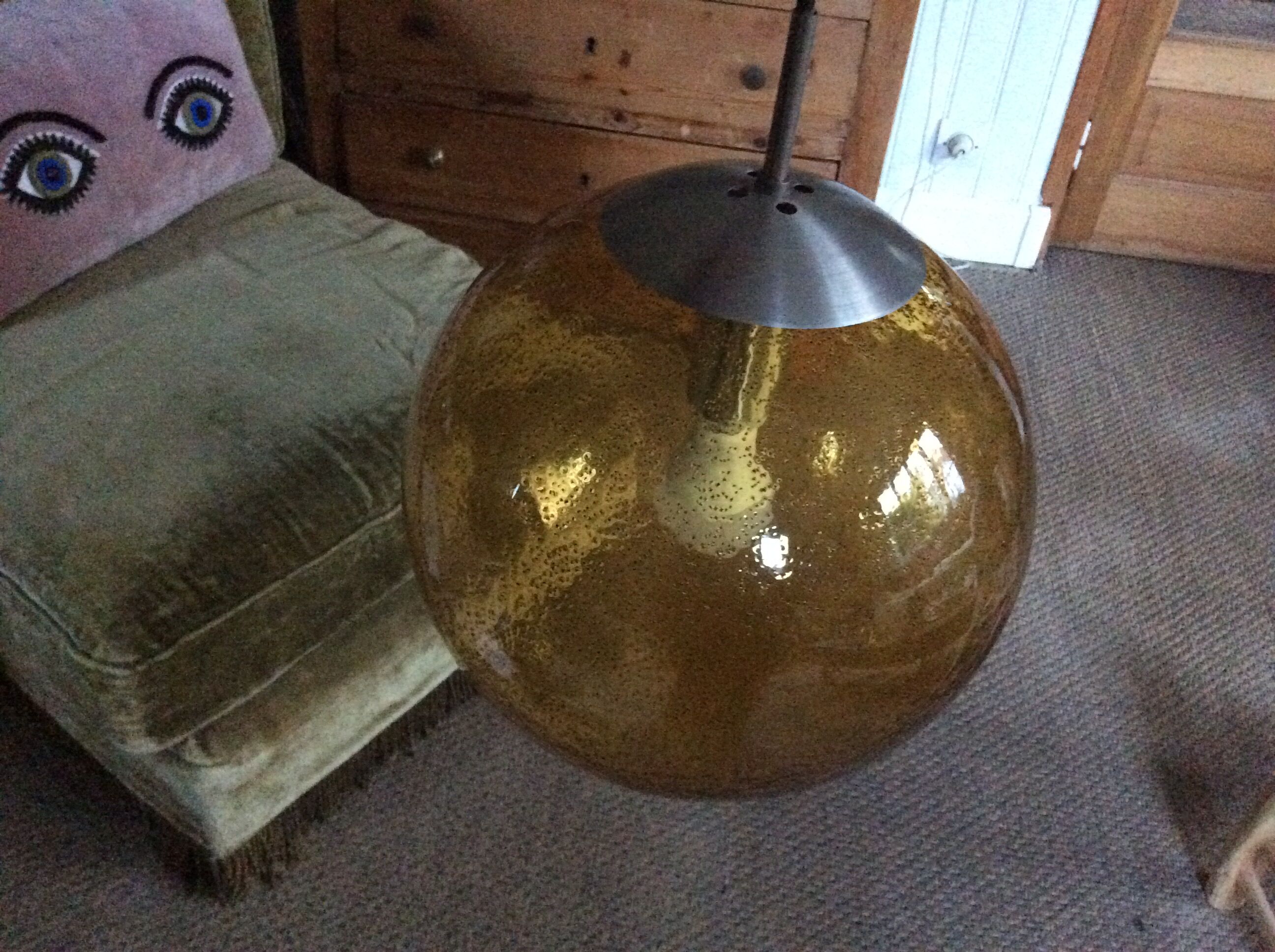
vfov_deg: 44.1
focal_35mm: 32
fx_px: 1177
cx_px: 638
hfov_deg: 56.9
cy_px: 476
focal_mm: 3.3
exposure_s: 1/17
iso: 800
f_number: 2.4
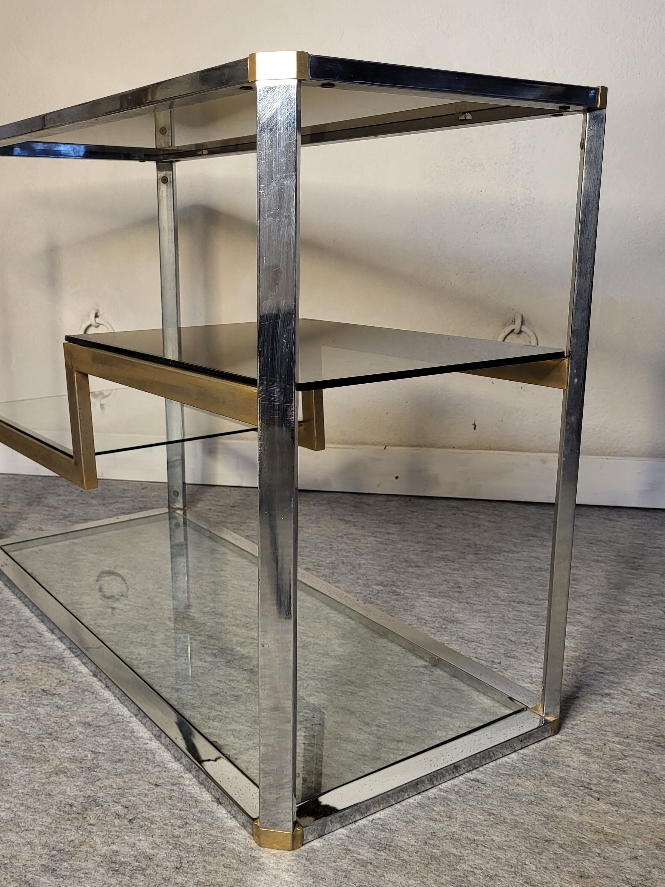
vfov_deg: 52.6
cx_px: 274
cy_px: 435
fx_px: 896
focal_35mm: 35
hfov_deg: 40.6
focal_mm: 5.4
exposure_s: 1/50
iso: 250
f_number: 1.8
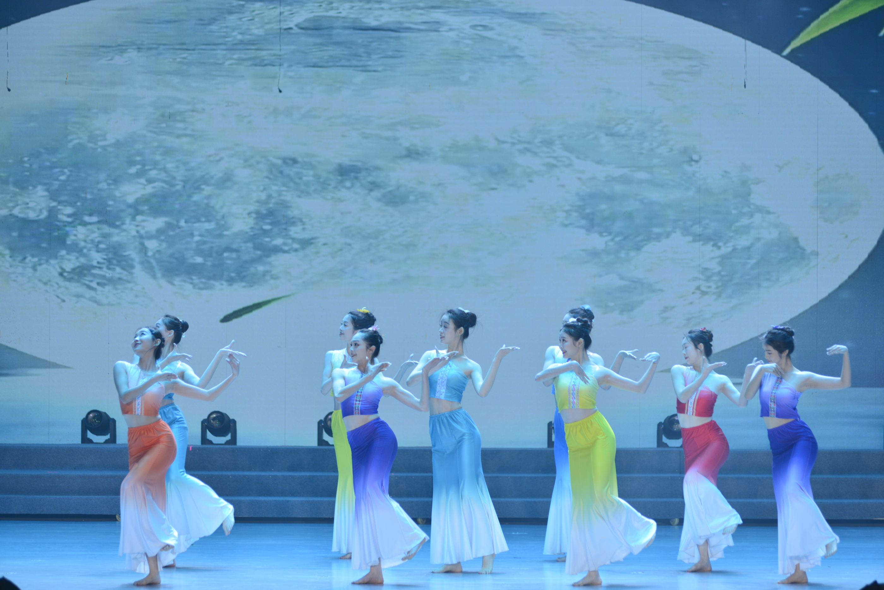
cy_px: 295
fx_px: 3807
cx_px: 442
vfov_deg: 8.9
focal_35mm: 155
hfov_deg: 13.2
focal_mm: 155
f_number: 2.8
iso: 320
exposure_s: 1/250
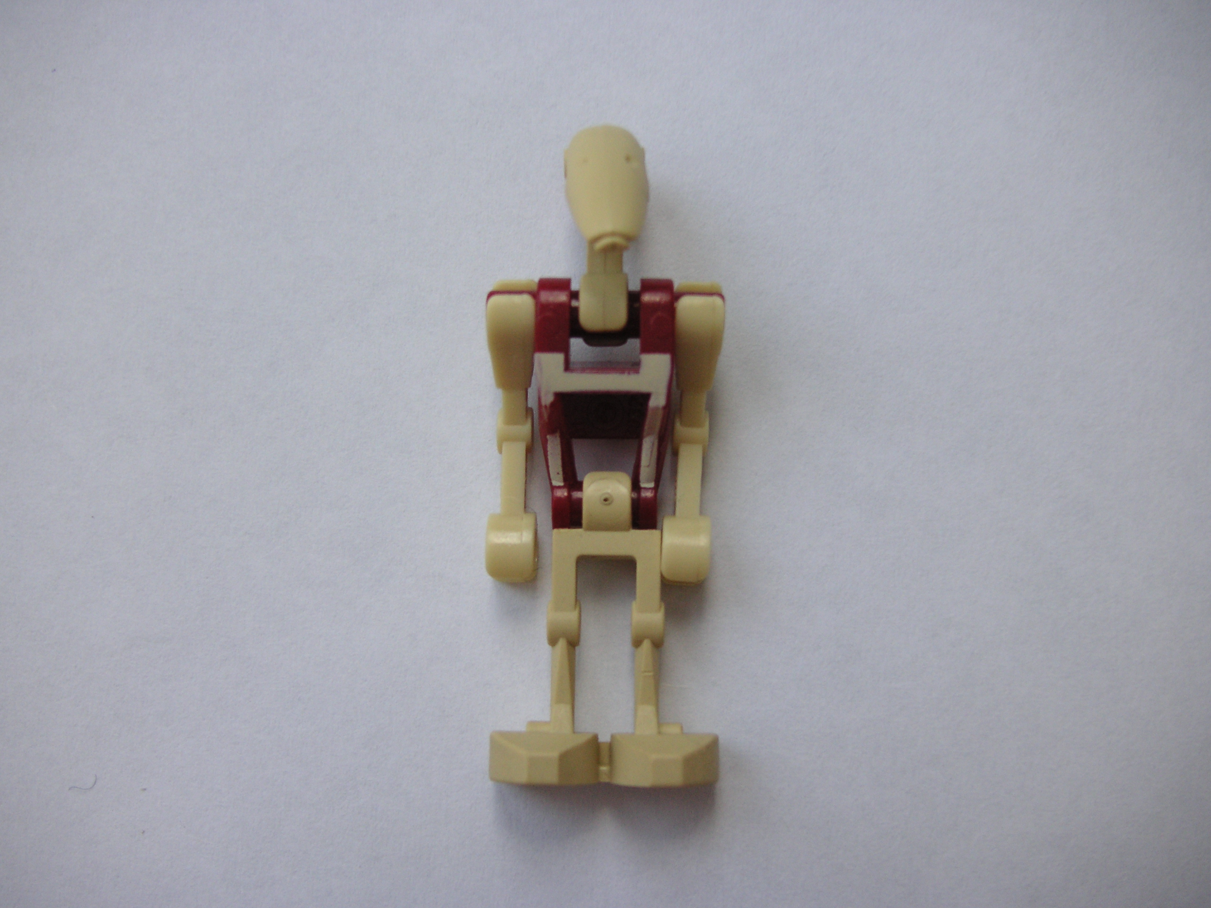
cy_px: 454
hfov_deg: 50.1
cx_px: 606
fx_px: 1294
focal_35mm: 37
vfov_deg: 38.7
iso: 50
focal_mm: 6.1
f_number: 2.8
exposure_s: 1/350
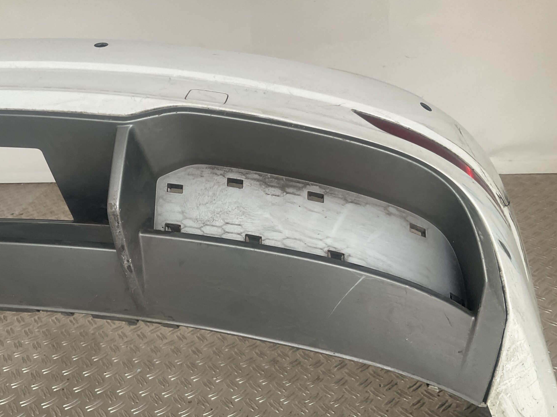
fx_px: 531
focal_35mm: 33
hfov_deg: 55.3
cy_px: 215
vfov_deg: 42.9
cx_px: 252
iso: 64
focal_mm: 3
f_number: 1.8
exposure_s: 1/100
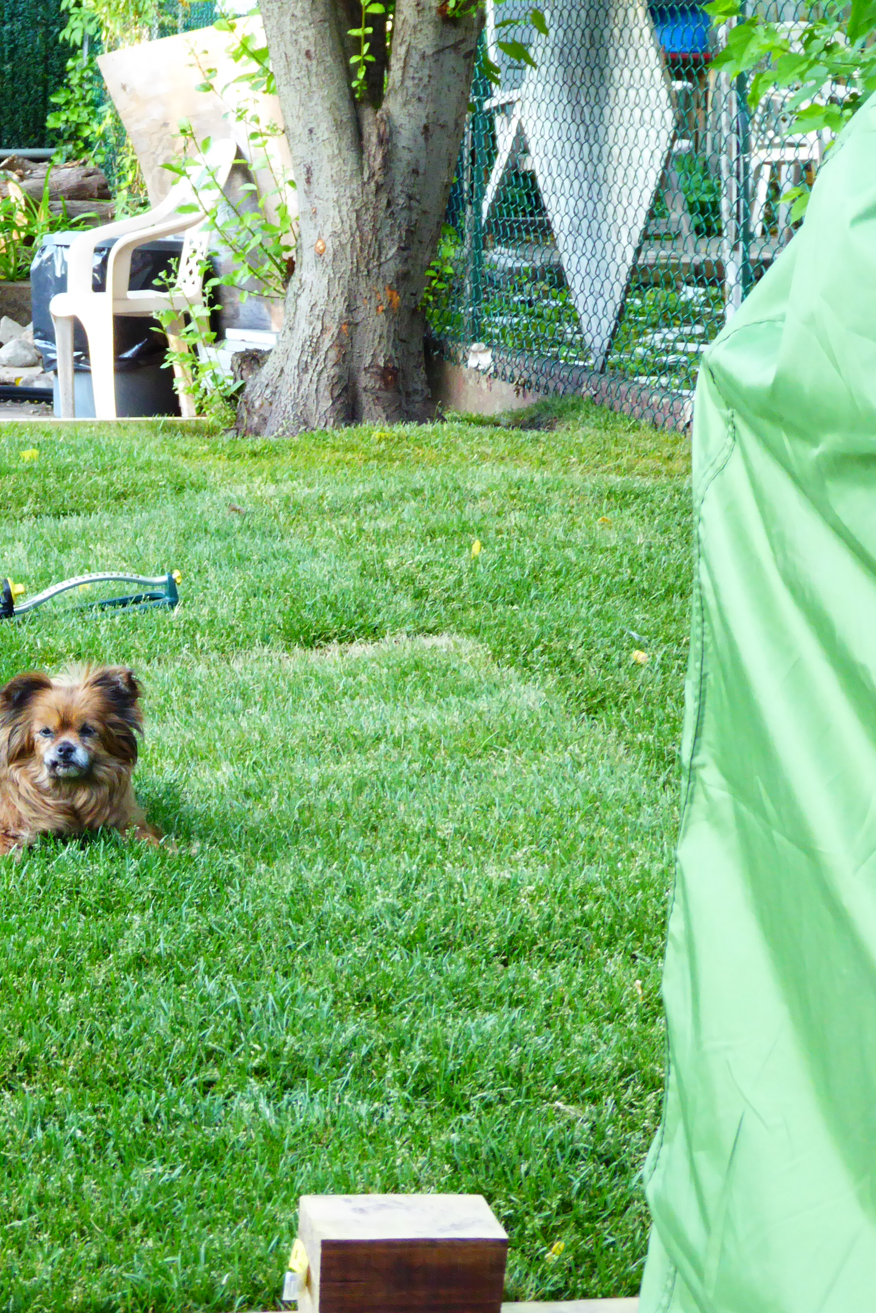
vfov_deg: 22.4
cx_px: 52
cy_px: 652
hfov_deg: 14.8
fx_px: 3321
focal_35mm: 91
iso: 400
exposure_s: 1/50
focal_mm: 11.7
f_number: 4.4
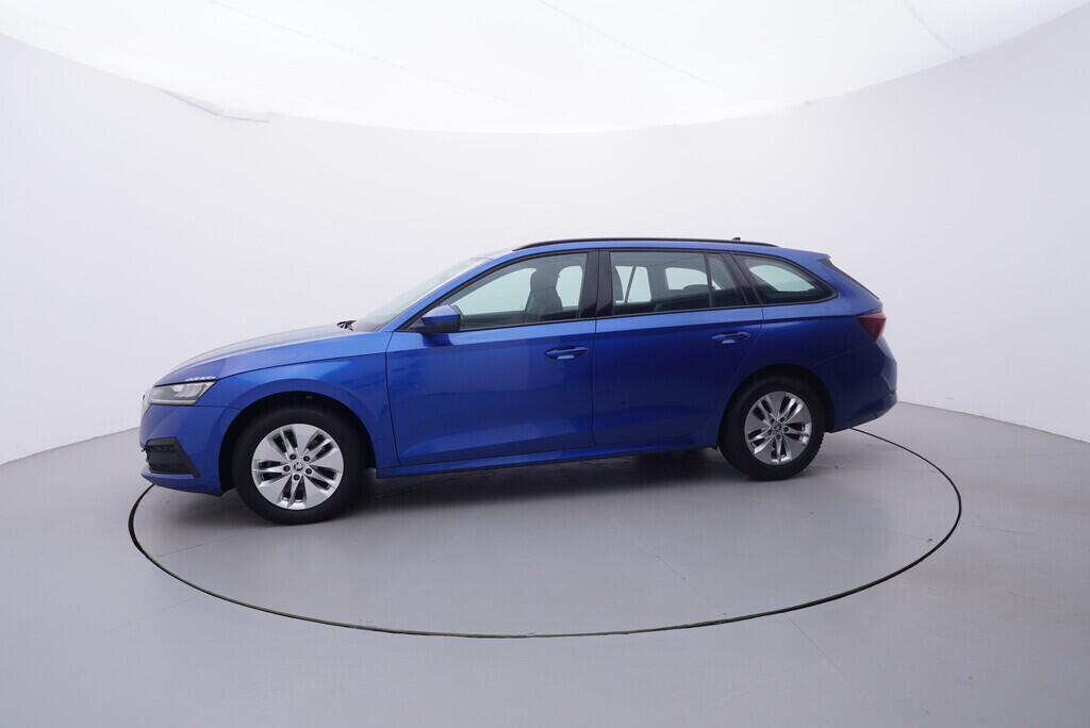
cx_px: 545
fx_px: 682
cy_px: 364
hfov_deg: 77.3
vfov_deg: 56.2
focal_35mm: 22
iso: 200
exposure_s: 1/80
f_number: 5
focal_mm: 15
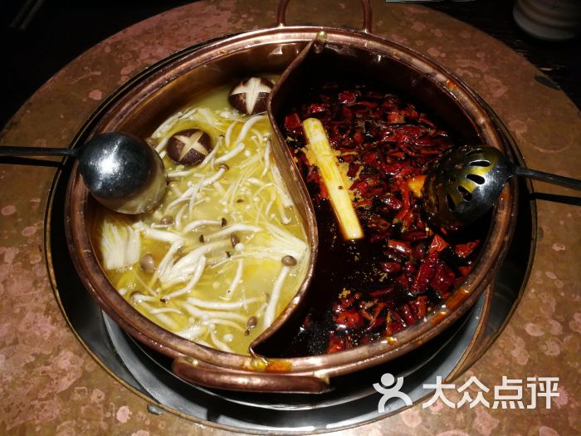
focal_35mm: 27
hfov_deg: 65.3
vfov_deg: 51.4
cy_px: 218
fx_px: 453
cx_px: 290
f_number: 2.2
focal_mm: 3.95
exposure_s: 1/50
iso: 200
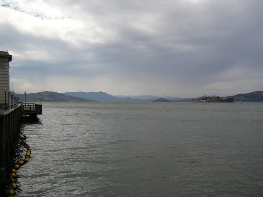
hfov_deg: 52.6
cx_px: 132
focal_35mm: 35
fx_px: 266
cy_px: 98
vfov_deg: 40.7
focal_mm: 5.8
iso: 50
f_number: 8
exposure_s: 1/250
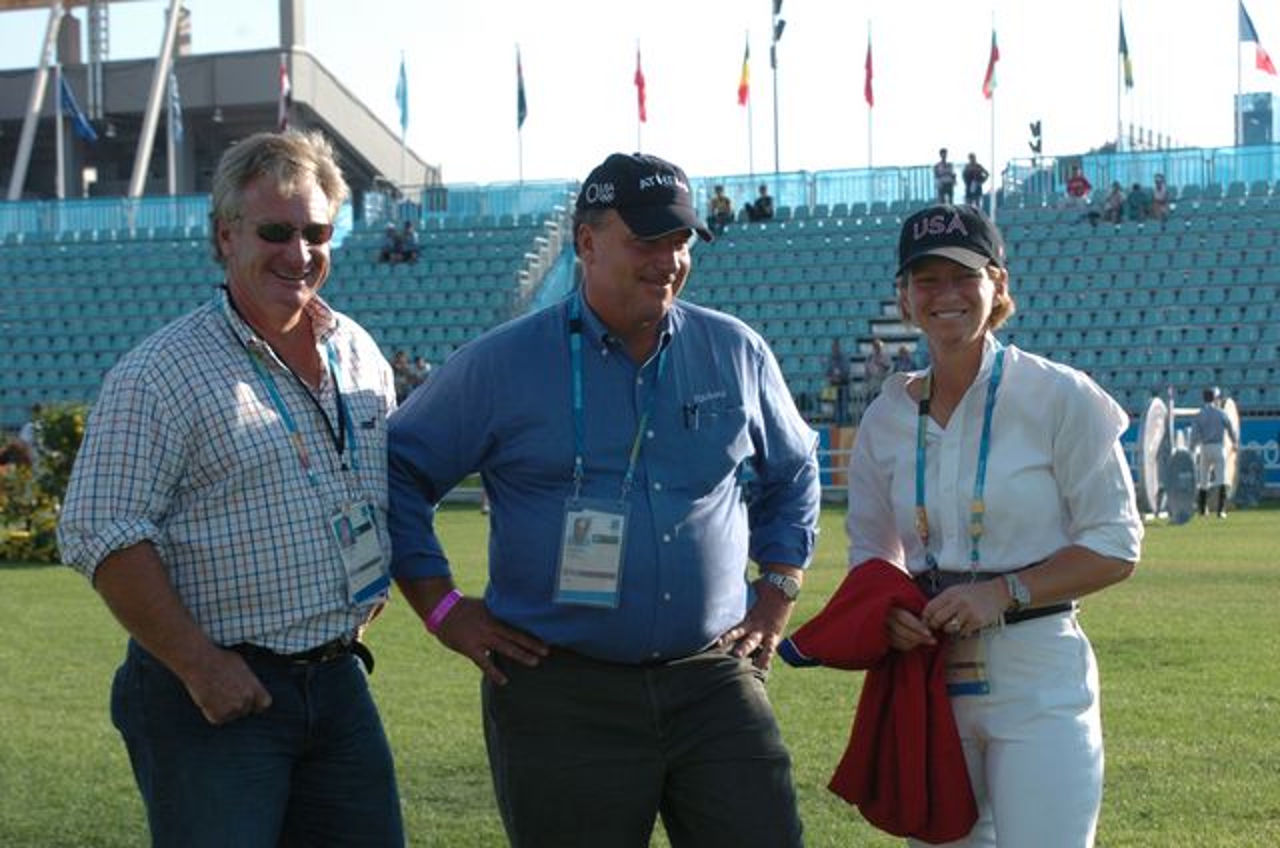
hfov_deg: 26.0
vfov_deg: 17.4
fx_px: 2768
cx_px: 640
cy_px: 424
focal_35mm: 78
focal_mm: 52
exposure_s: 1/500
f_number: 9
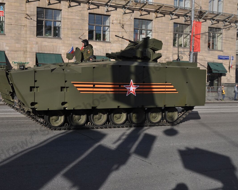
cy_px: 95
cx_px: 107
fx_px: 239
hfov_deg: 52.8
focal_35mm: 34
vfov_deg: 43.4
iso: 200
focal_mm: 20
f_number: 8
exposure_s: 1/640
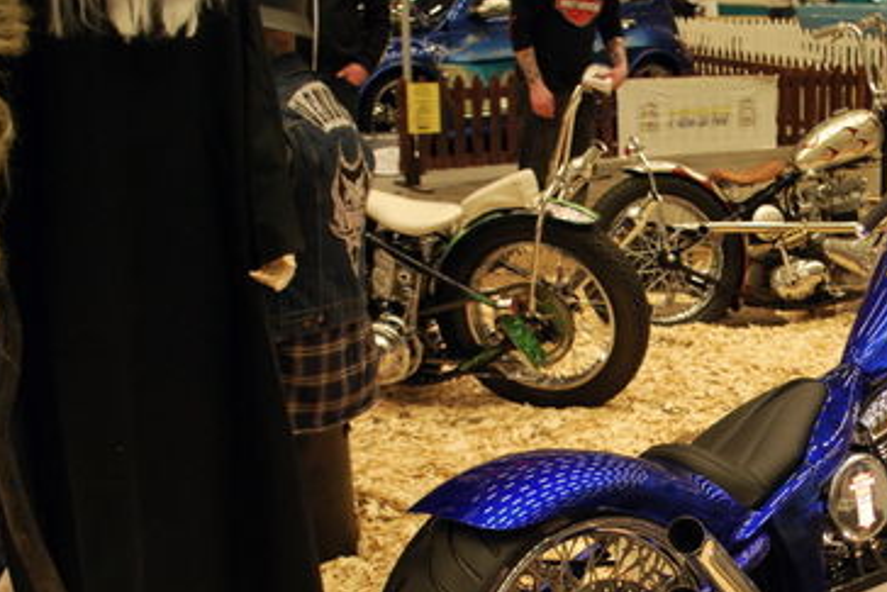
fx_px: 1430
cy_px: 456
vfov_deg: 23.1
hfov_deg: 33.0
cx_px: 770
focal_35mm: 58
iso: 450
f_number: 4
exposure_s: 1/30
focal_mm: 22
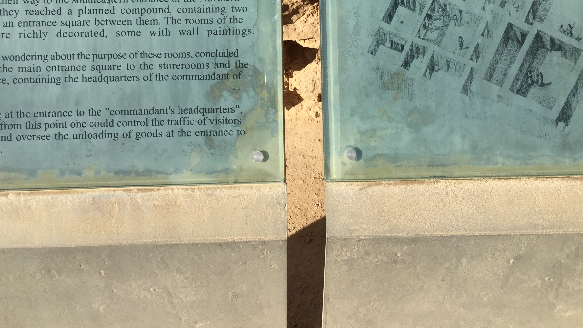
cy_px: 39
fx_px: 727
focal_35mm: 47
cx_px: 285
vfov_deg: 24.8
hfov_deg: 43.7
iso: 25
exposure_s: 1/1567
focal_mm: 3.3
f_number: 2.4
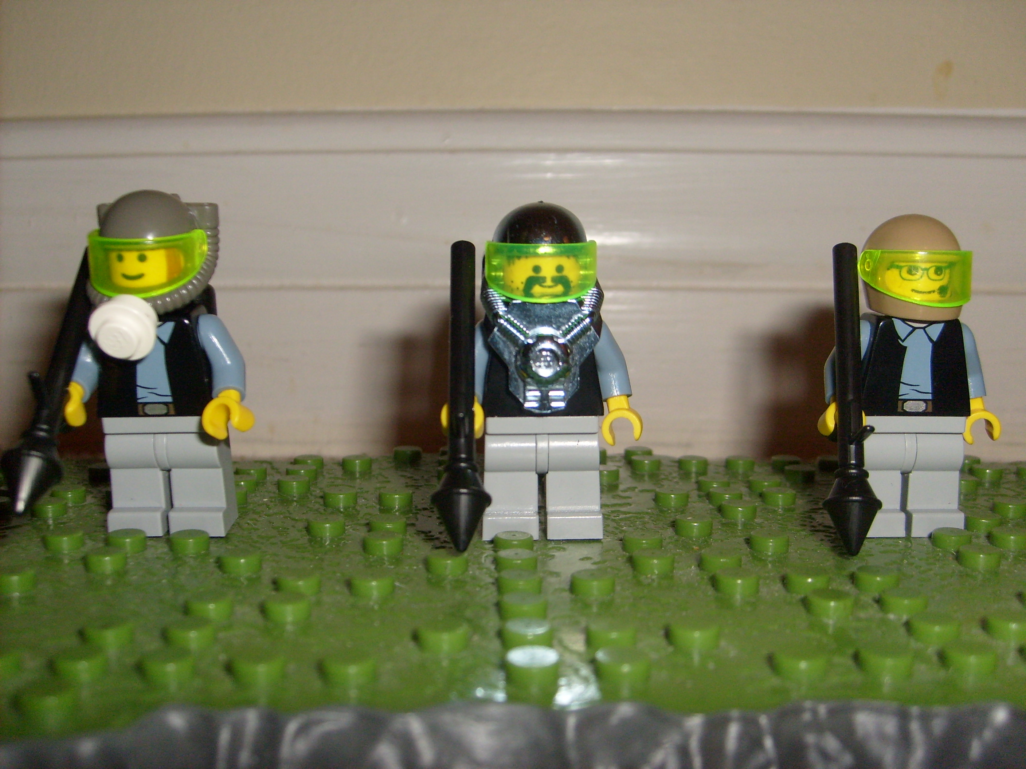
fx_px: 1037
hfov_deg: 52.6
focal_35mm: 35
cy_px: 384
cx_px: 513
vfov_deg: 40.7
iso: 100
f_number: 2.8
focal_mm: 5.8
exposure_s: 1/45
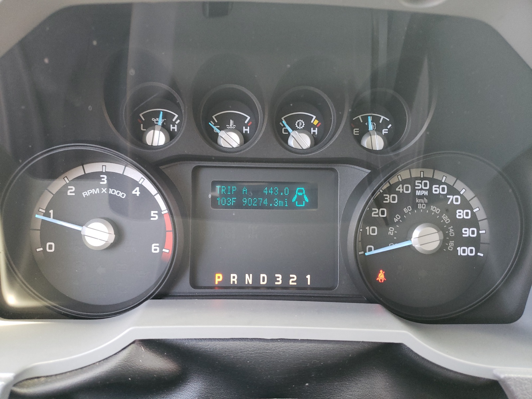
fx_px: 400
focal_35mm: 26
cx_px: 266
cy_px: 200
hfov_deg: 67.3
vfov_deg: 53.1
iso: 156
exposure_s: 1/60.2
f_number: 1.5
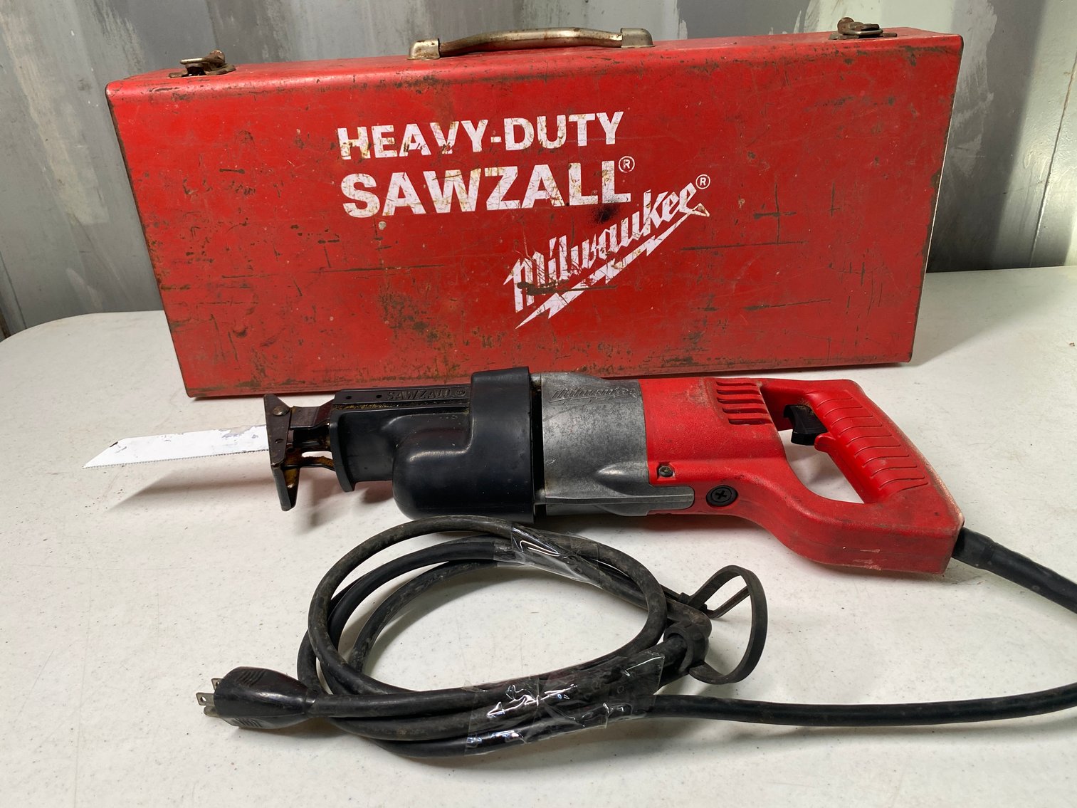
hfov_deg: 67.3
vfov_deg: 53.1
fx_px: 809
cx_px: 538
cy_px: 404
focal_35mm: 26
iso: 100
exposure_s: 1/120
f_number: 1.8
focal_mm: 4.25
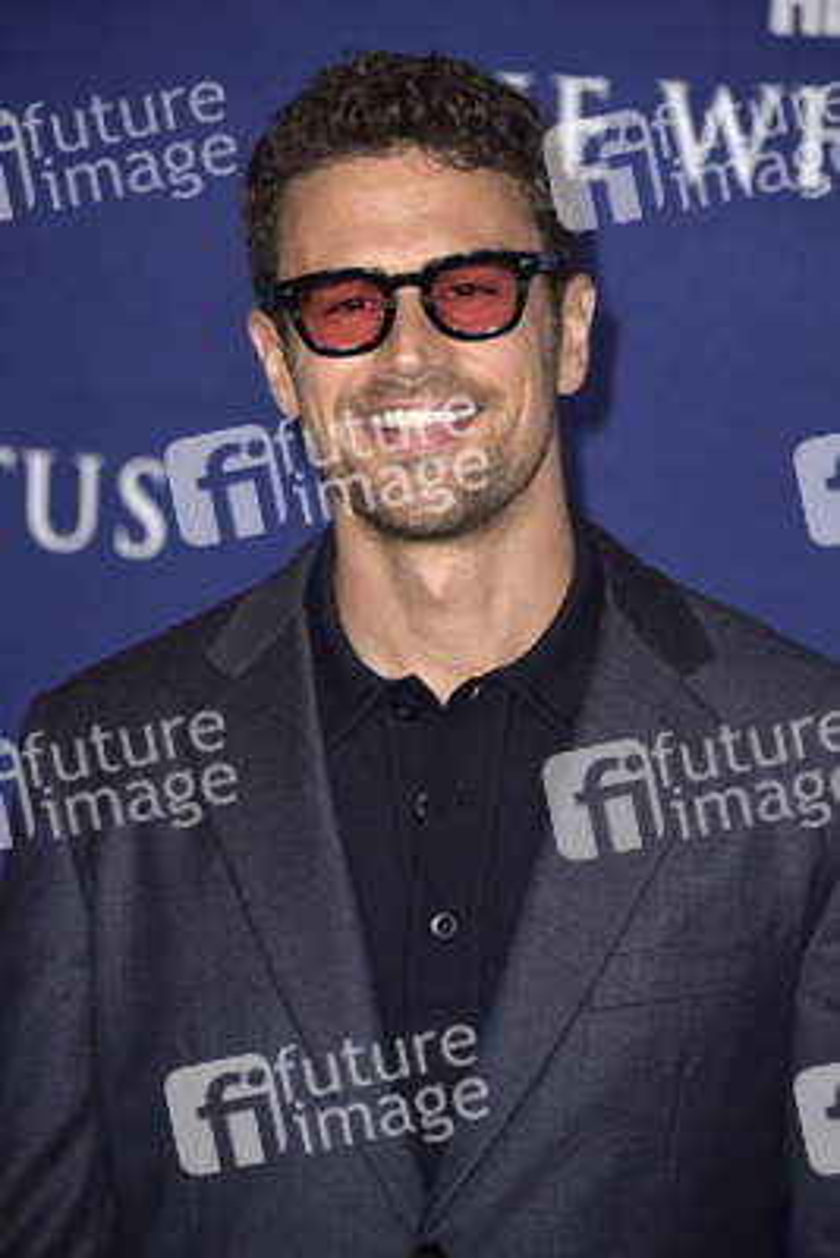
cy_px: 629
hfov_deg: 6.0
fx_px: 8042
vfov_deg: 8.9
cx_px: 420
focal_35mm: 230
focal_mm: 230
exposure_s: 1/250
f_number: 6.3
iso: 800
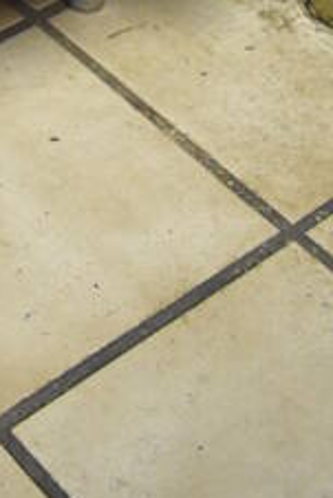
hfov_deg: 11.6
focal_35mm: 109
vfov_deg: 15.2
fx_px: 1510
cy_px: -492
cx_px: -282
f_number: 3.5
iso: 2200
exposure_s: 1/30
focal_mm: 18
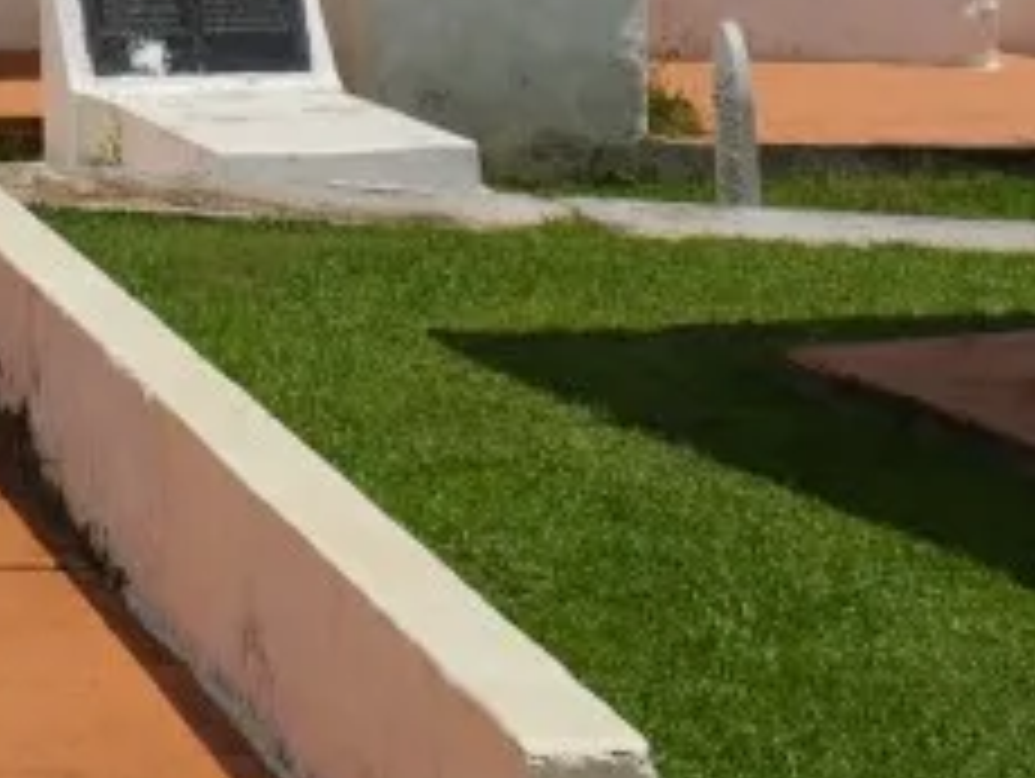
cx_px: -1004
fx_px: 6076
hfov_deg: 9.2
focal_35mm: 203
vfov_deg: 6.9
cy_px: -1223
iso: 100
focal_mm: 30
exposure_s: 1/640
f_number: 8
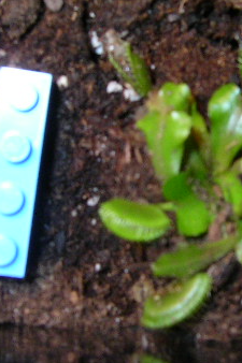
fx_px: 717
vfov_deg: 28.5
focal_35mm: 71
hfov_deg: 19.0
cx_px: 191
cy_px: 179
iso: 100
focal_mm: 5.6
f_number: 4.8
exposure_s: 1/30
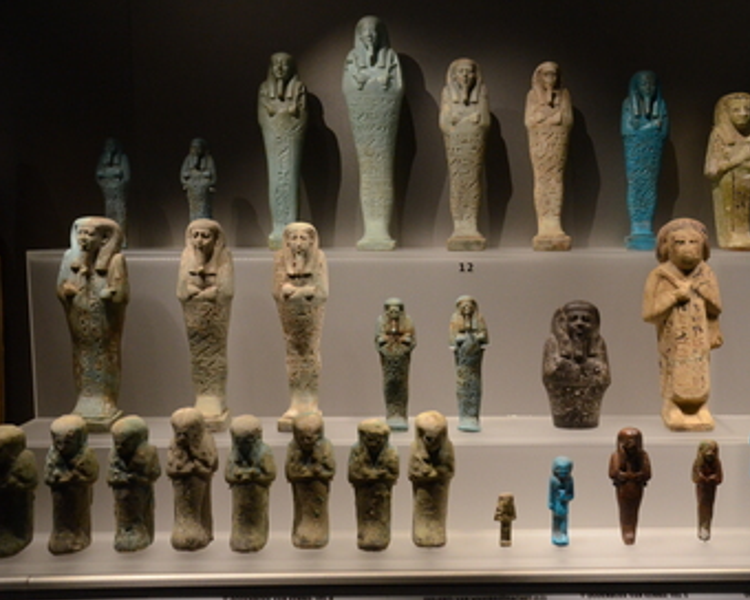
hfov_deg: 45.3
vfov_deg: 37.3
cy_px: 303
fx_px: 888
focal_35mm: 40
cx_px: 481
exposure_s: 1/80
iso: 2500
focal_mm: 22
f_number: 4.5
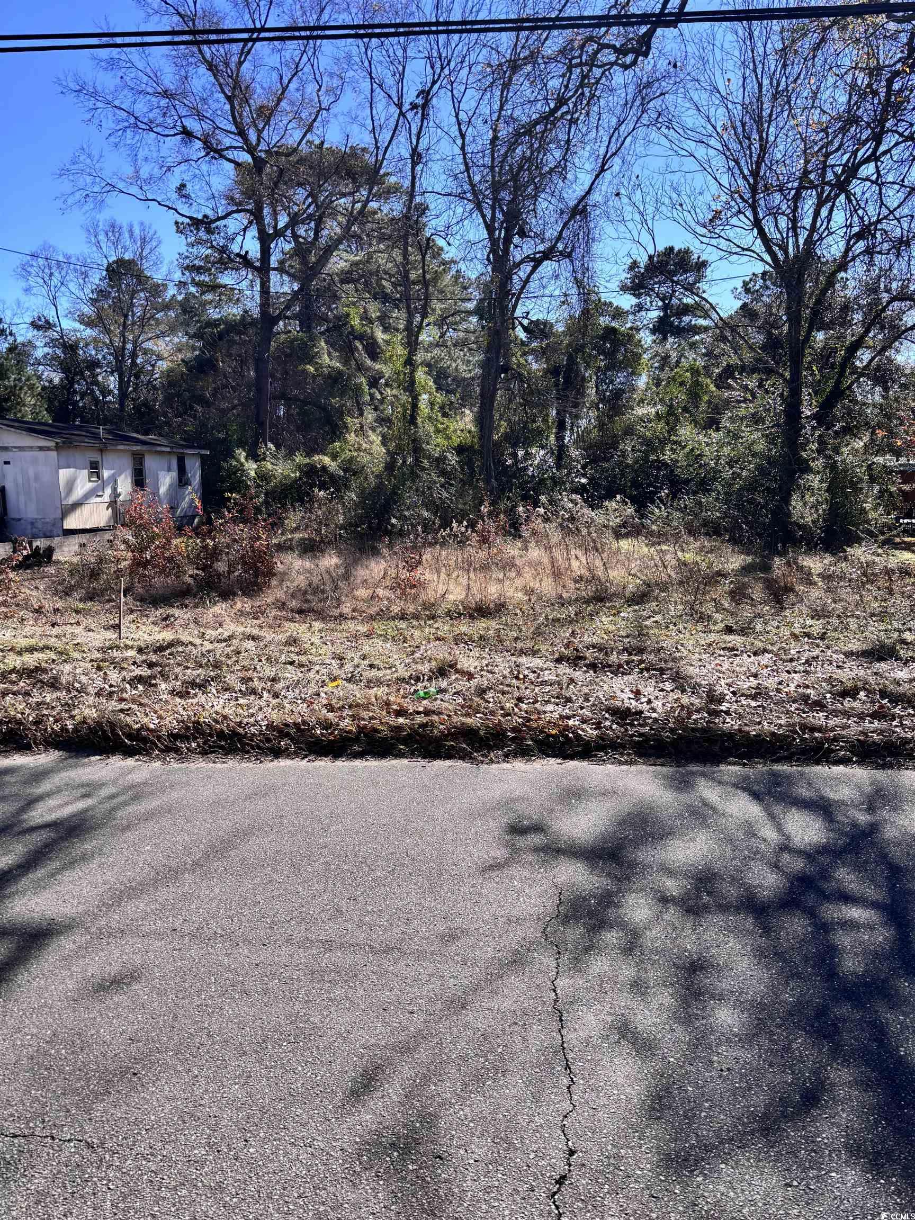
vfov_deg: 67.3
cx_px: 458
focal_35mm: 26
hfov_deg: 53.1
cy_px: 610
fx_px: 916
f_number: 1.6
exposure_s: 1/1912
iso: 50
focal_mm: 5.96
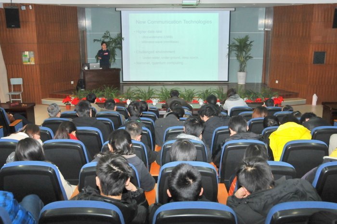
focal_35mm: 36
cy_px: 112
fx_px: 337
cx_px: 168
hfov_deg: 53.2
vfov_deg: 36.8
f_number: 7.1
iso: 1000
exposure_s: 1/40
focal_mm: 24
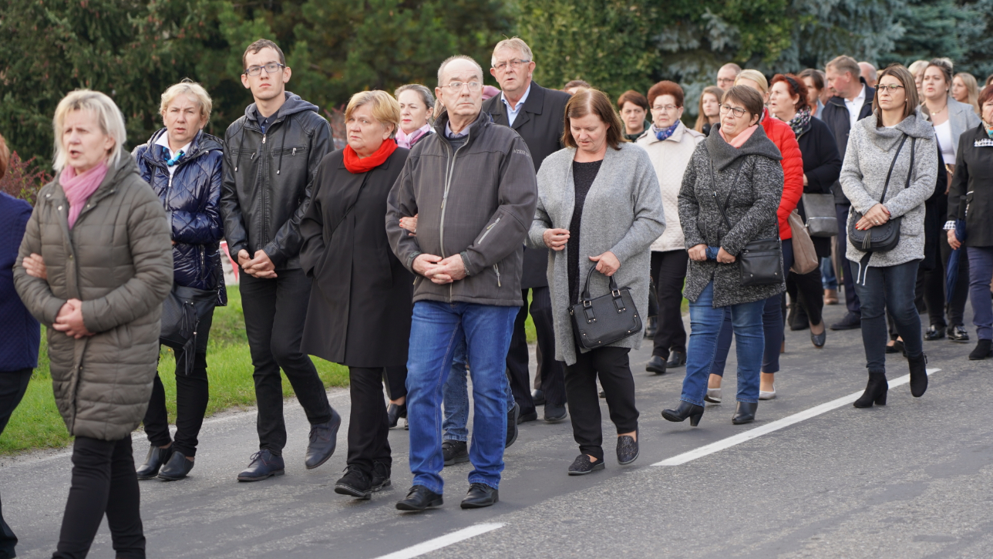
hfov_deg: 19.3
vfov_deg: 10.9
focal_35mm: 111
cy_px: 273
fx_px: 2923
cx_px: 499
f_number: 4
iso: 320
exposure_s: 1/160
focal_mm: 105
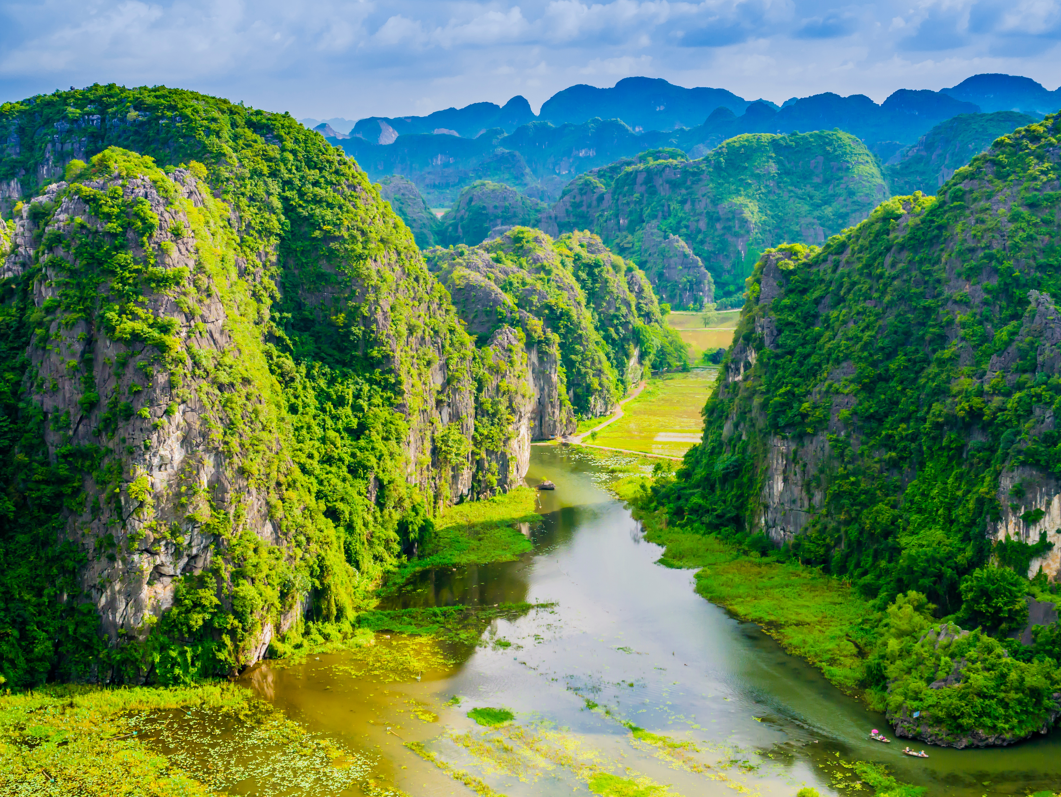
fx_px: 1533
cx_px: 530
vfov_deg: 29.1
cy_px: 398
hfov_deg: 38.2
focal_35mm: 50
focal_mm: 25
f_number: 8
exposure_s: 1/320
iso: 400
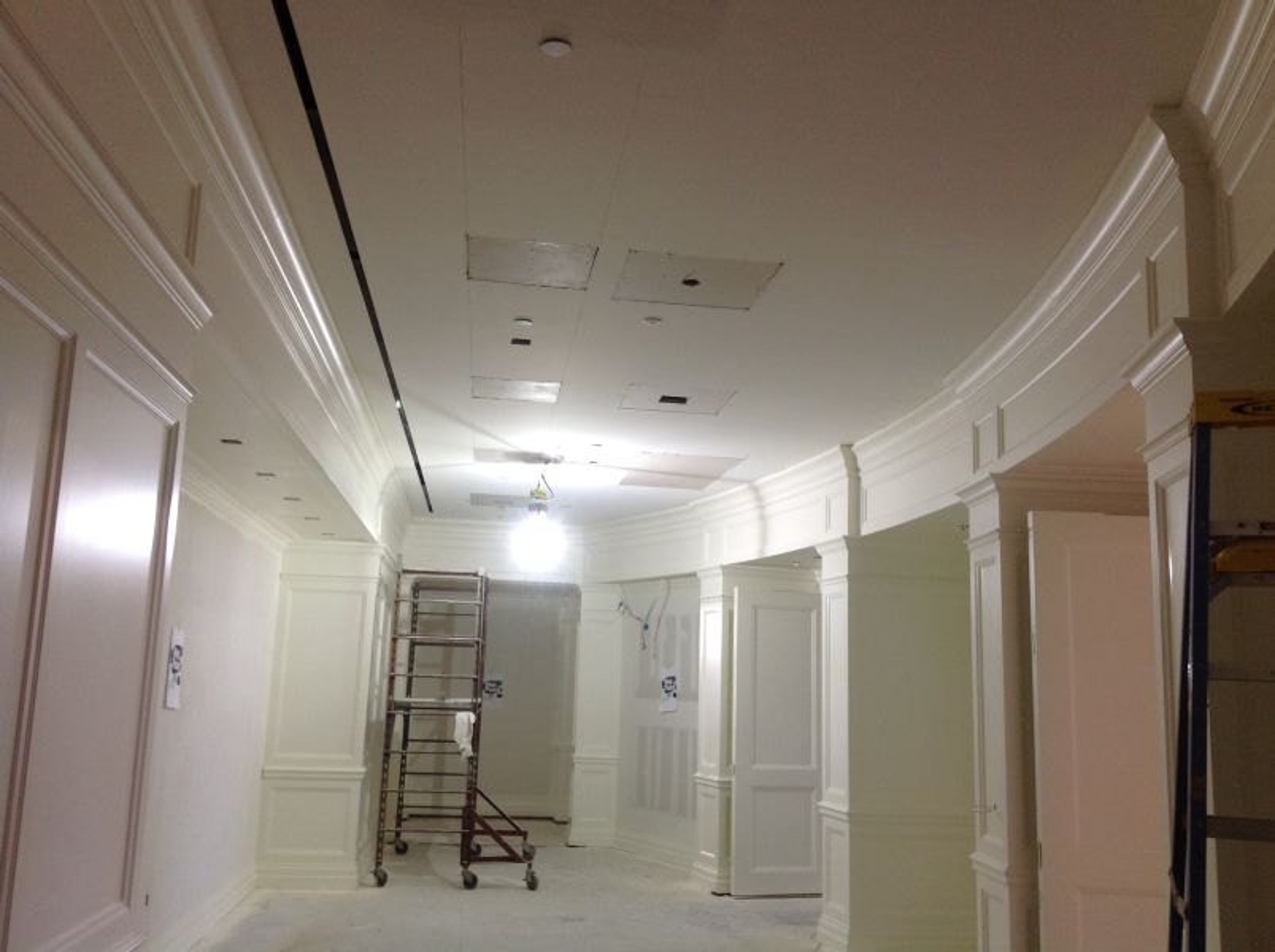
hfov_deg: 52.7
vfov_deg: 40.6
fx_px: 1287
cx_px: 638
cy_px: 476
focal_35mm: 35
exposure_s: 1/40
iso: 64
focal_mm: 4.28
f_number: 2.4
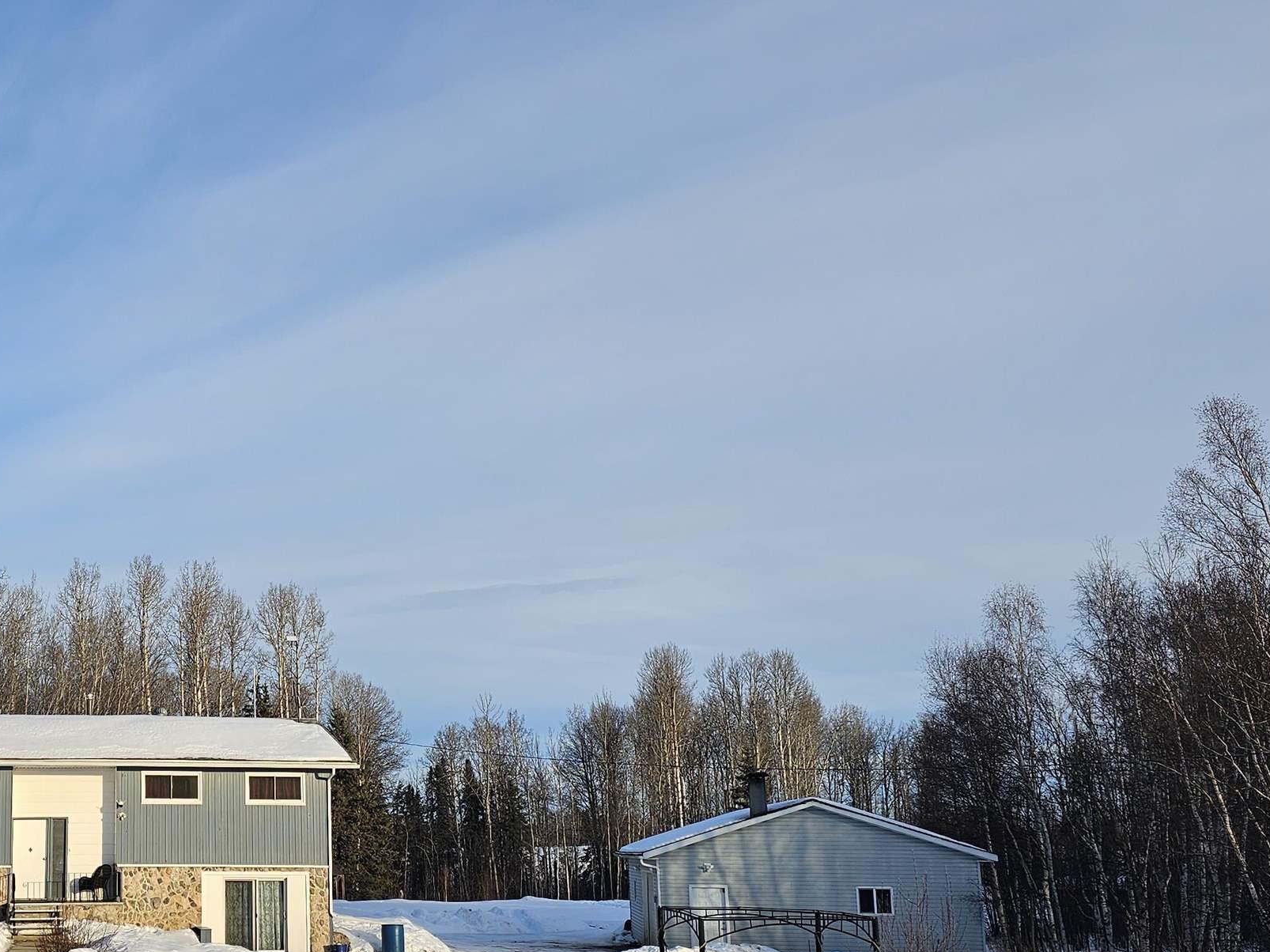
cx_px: 167
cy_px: 644
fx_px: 1614
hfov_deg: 40.3
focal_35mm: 44
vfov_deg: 32.6
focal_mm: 6.3
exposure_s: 1/480
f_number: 1.7
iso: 10
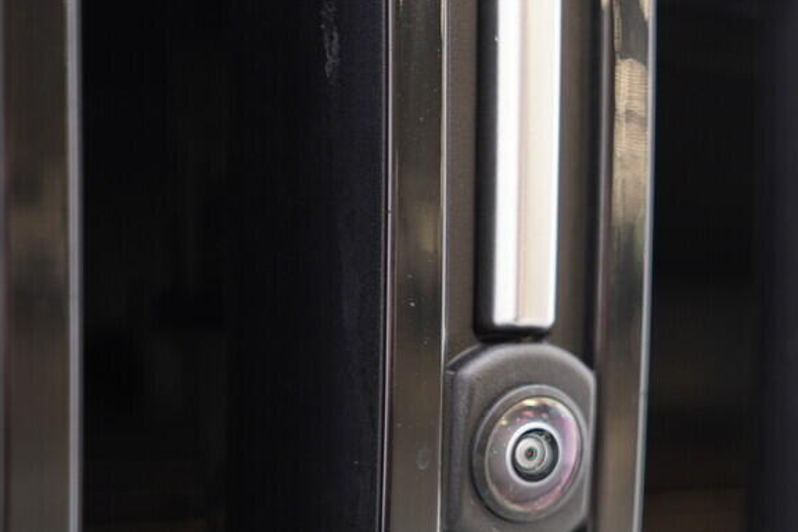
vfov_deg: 21.0
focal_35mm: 64
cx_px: 526
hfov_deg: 31.2
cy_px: 414
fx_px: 1419
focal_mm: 24
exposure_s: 1/40
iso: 320
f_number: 2.8
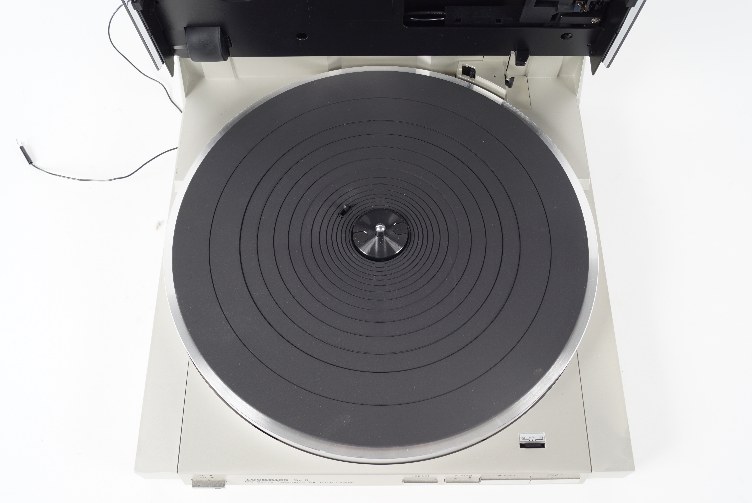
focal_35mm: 33
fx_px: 690
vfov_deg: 40.0
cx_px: 376
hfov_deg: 57.2
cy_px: 252
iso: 100
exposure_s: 1/125
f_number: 13
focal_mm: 22
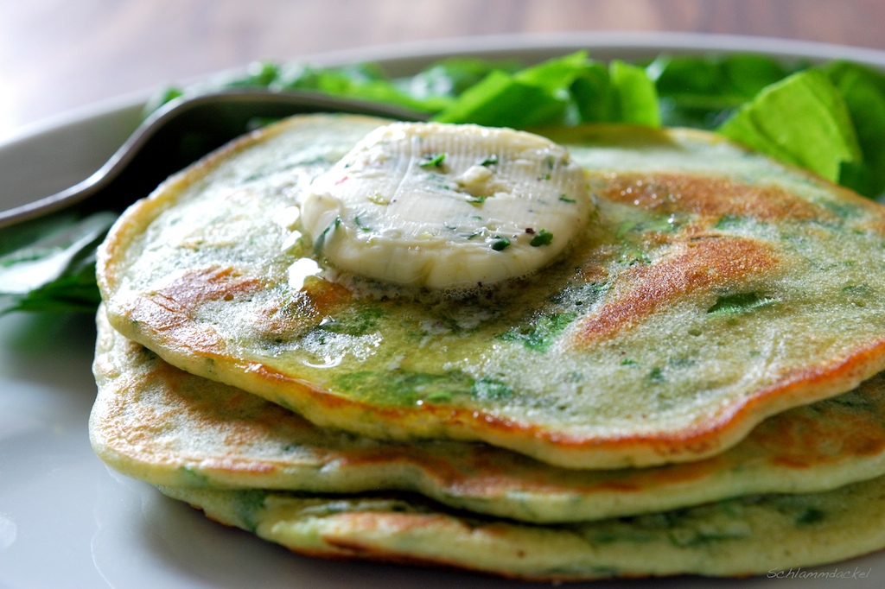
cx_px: 442
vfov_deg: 15.2
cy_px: 294
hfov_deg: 22.6
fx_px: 2212
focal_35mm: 90
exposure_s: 1/2.5
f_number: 8
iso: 400
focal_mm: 60
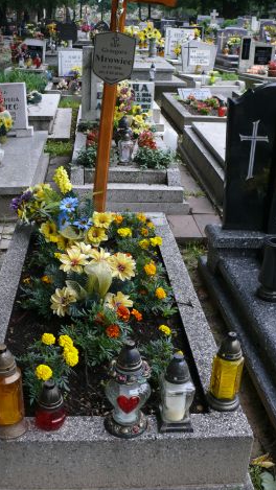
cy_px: 250
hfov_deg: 30.3
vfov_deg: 51.6
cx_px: 101
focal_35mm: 39
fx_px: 507
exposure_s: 1/100
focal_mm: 7.4
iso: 100
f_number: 2.8
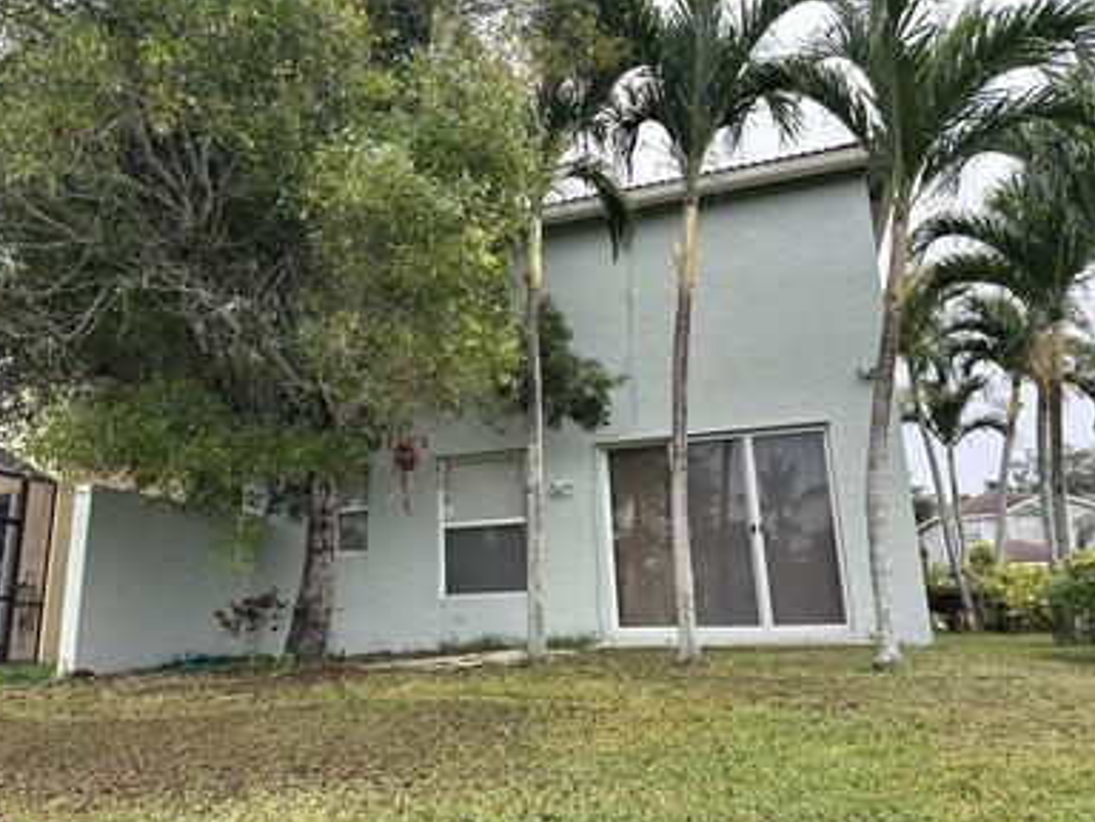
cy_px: 420
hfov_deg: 69.4
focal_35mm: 25
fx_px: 791
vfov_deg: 54.9
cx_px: 528
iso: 80
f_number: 1.78
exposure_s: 1/642
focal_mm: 6.86
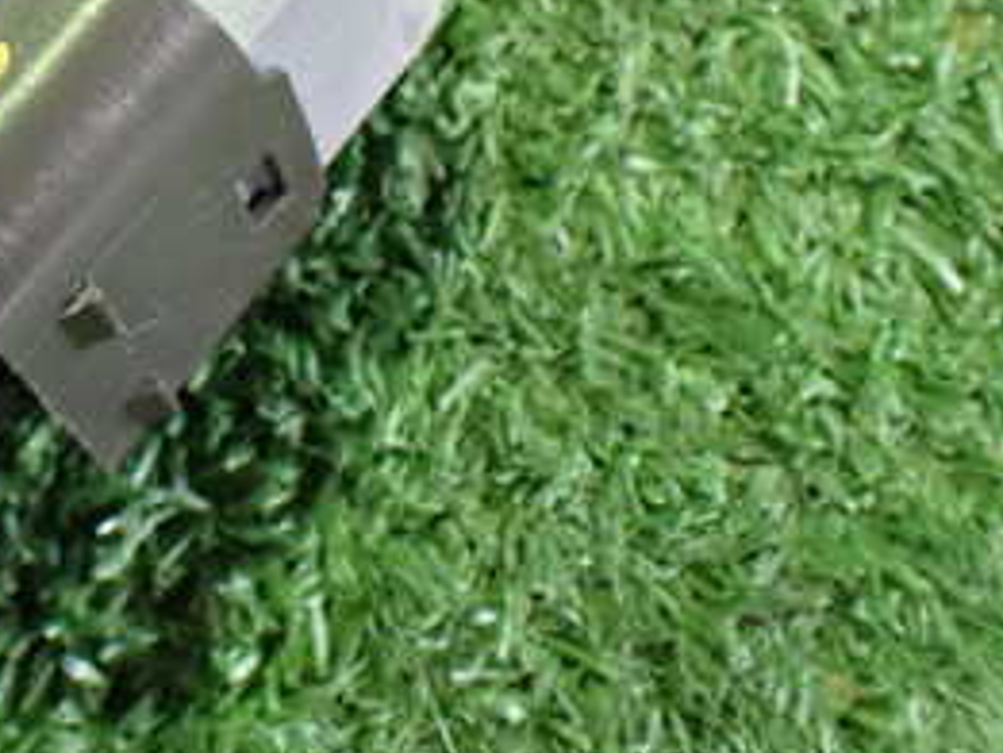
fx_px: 2000
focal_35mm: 69
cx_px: -73
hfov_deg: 26.2
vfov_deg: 20.7
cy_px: 15
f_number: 2.3
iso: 800
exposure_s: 1/60
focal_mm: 5.4
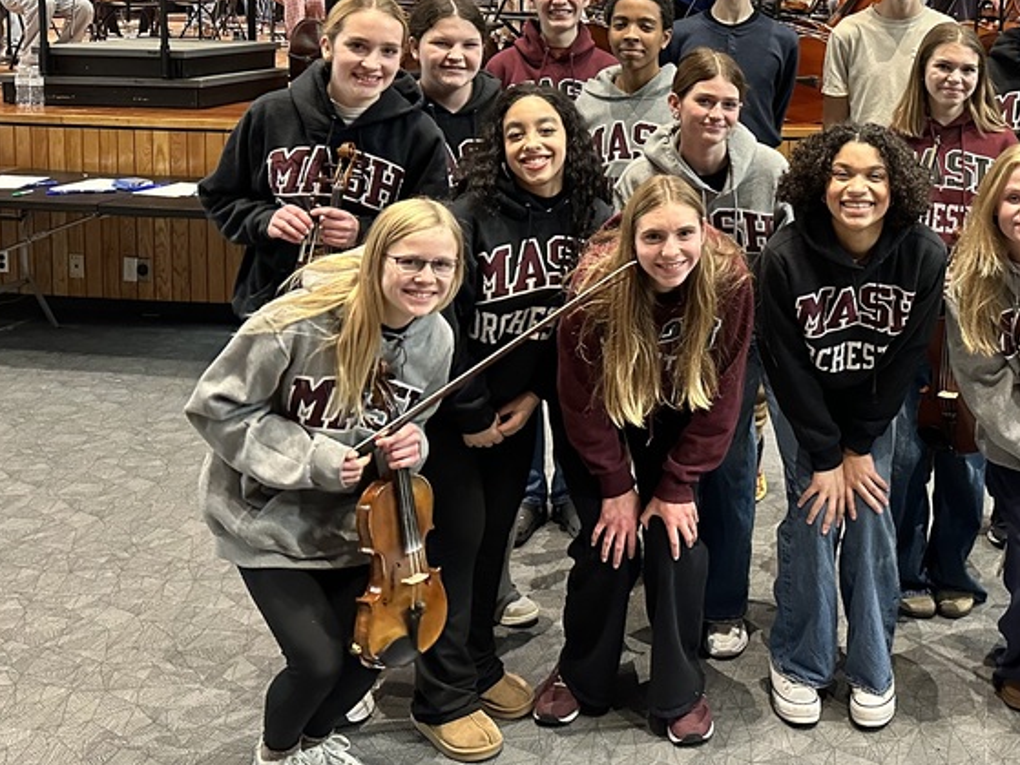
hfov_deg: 41.4
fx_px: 1296
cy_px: 89
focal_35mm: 44
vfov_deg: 31.5
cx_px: 794
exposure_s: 1/40
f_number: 1.78
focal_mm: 6.86
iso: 640
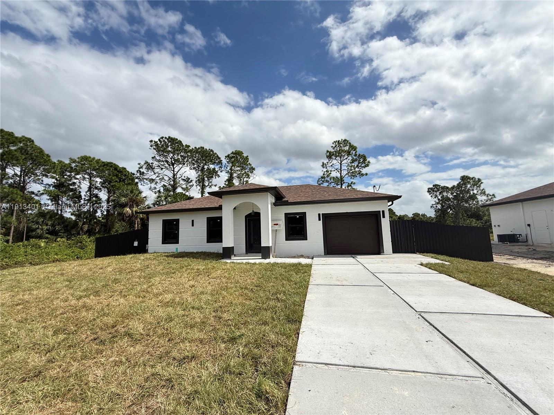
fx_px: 224
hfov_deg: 102.1
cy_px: 208
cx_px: 277
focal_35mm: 14
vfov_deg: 85.7
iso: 50
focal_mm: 2.22
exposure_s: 1/2717
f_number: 2.2
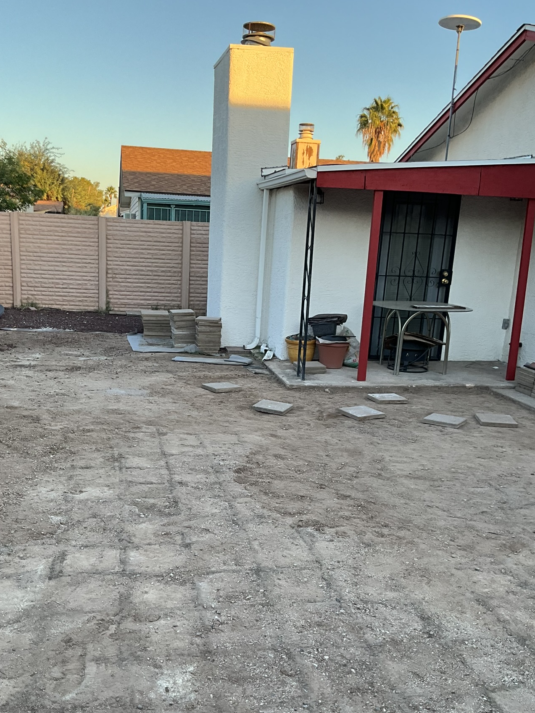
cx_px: 226
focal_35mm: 35
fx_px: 721
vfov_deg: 52.4
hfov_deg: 40.6
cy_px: 410
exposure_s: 1/156
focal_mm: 3
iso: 25
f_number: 1.8
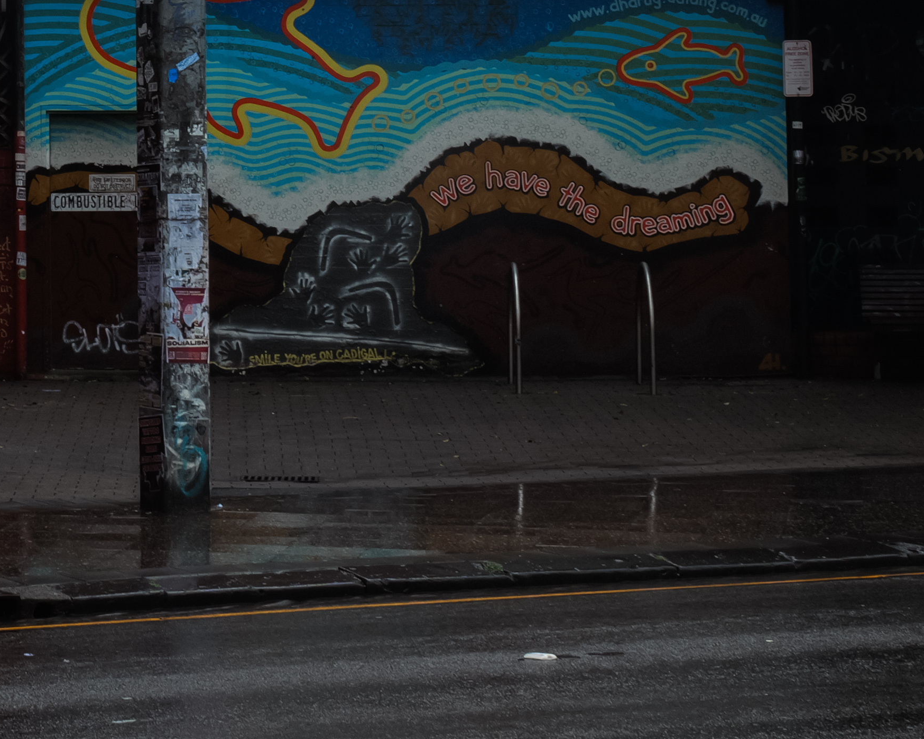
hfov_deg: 12.9
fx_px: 3965
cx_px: -272
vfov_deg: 10.5
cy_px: -122
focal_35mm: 145
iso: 400
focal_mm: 45
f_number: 22
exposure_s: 1/6
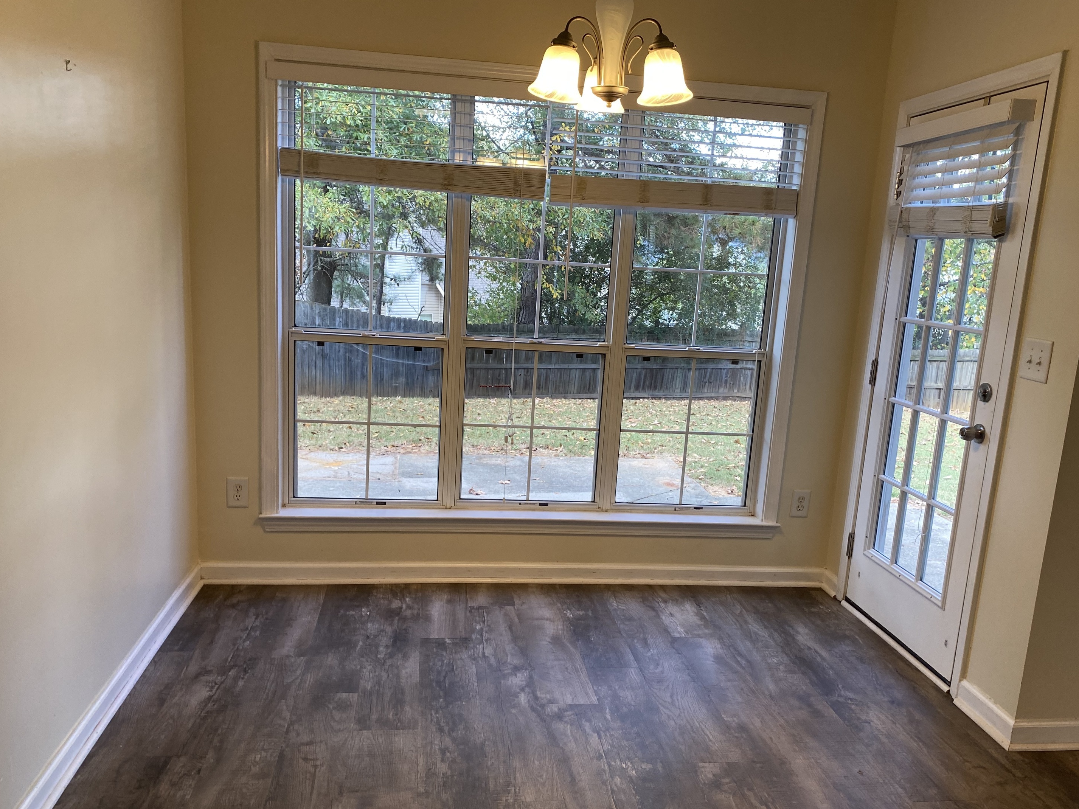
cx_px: 561
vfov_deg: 49.7
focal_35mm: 28
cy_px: 424
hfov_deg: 63.4
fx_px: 873
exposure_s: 1/120
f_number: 1.8
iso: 80
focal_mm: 4.25
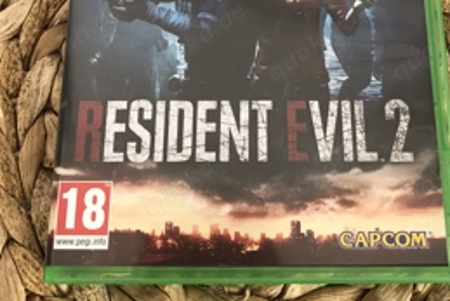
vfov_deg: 29.3
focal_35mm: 45
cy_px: 66
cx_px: 250
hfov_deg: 43.5
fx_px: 563
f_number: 1.8
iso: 40
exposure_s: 1/24
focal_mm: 3.99
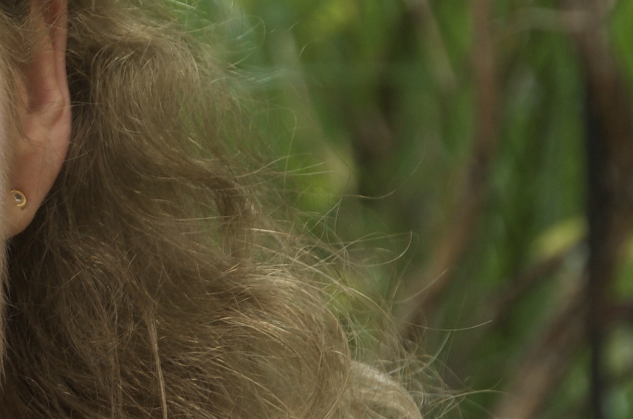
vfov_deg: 4.1
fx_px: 5791
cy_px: 165
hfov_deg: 6.2
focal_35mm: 330
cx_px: -128
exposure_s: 1/125
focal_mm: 56
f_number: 5.6
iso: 200
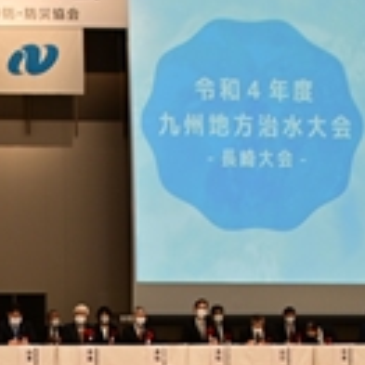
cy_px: 319
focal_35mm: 91
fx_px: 1086
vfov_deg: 18.8
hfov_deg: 17.3
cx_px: -170
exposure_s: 1/60
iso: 400
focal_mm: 28
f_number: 4
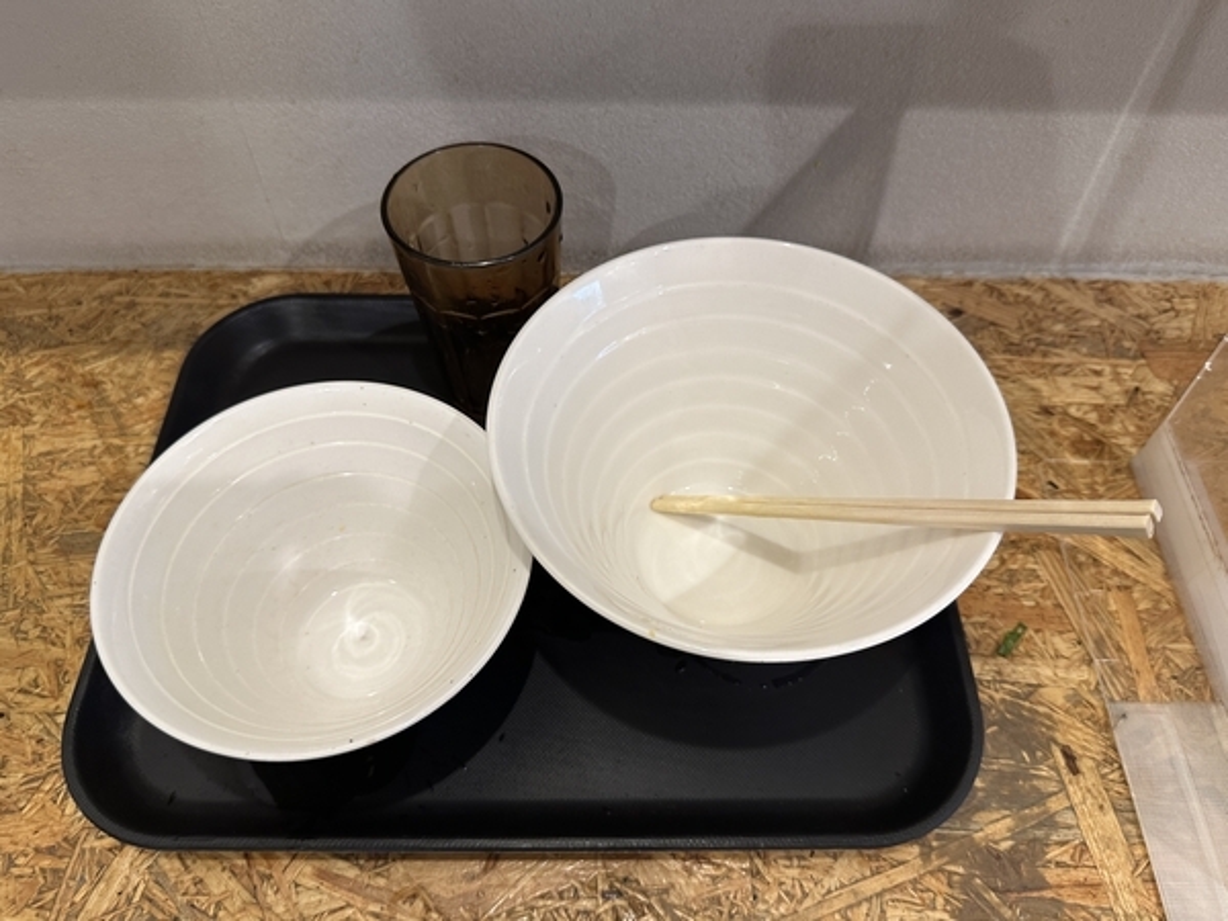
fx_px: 851
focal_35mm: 24
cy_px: 460
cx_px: 614
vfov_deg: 56.8
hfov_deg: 71.6
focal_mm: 6.86
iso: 200
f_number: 1.78
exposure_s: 1/50
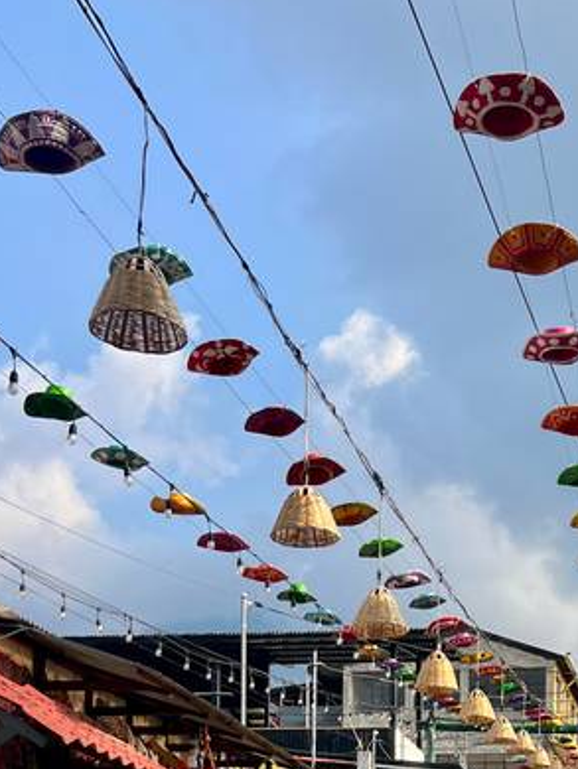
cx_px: 446
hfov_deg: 22.7
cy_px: 937
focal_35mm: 64
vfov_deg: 26.6
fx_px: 1423
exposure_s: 1/1972
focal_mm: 5.7
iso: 50
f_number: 1.5
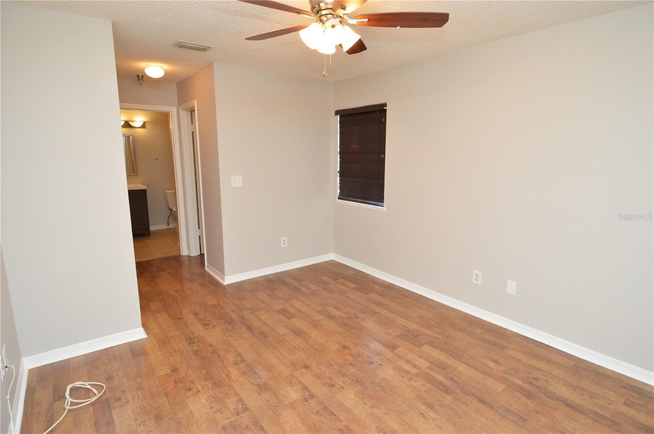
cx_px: 327
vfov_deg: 67.3
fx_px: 327
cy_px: 217
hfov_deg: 90.1
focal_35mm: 18
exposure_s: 1/60
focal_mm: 12
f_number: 4
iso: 720
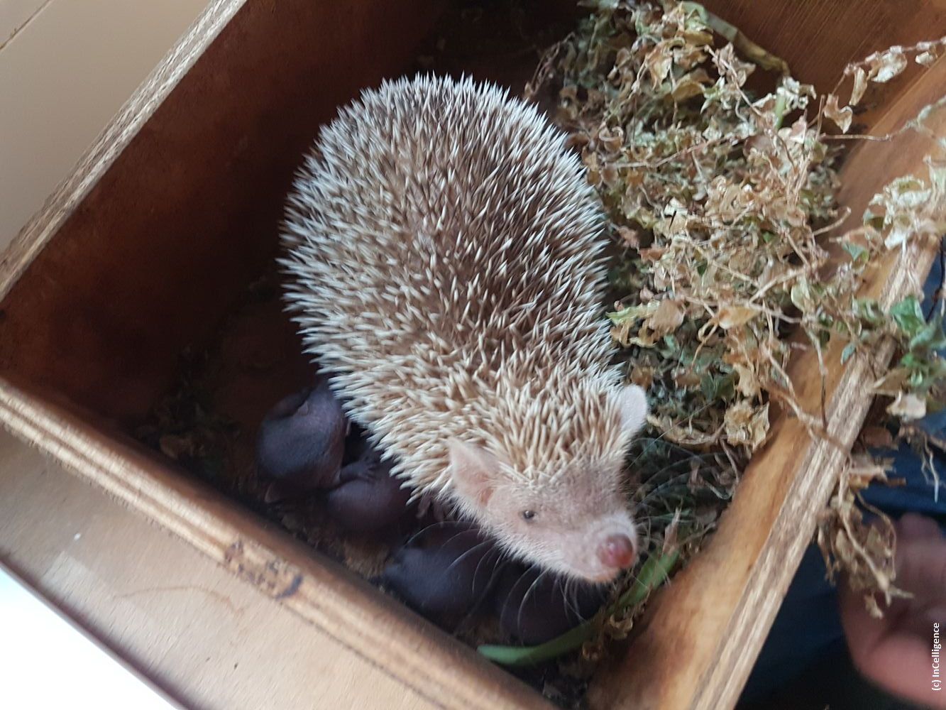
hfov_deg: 67.3
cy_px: 355
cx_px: 473
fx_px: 711
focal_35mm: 26
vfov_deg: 53.1
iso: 200
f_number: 1.7
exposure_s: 1/11
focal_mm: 4.2
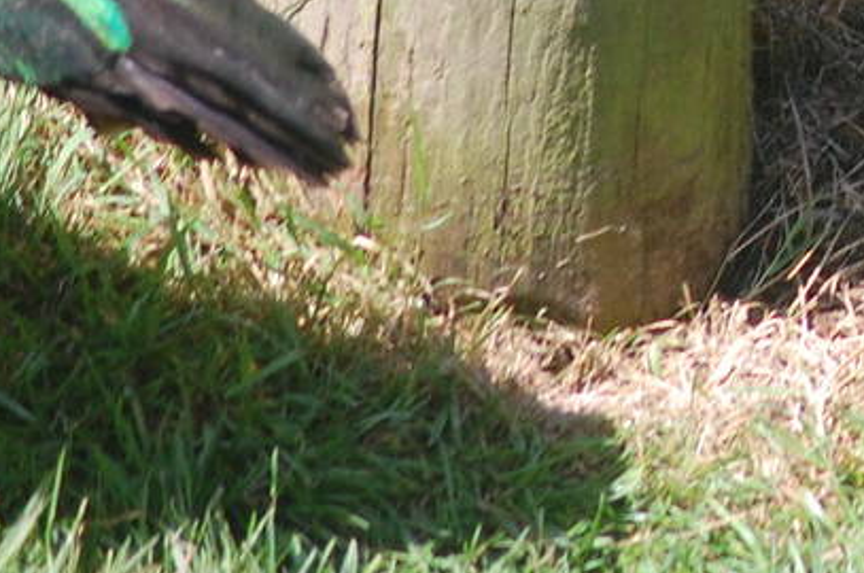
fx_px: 15839
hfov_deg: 3.1
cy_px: -454
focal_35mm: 661
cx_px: 1688
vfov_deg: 2.1
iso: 400
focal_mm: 112
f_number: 4.8
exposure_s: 1/400
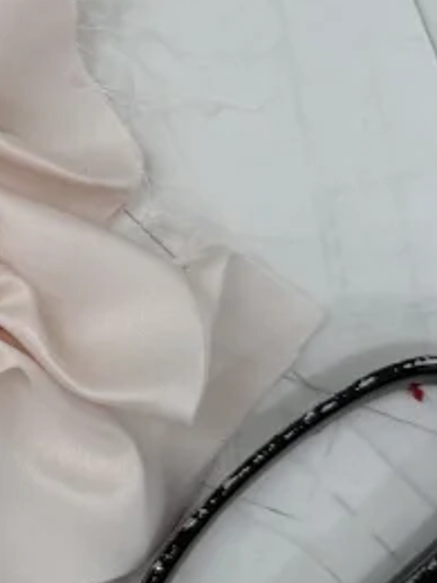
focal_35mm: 133
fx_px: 2239
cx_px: -527
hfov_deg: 10.1
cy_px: 247
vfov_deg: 14.8
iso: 100
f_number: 1.78
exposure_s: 1/121
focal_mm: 6.76
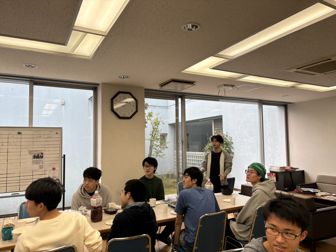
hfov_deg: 67.3
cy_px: 126
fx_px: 252
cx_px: 168
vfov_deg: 53.1
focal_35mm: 26
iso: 40
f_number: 1.6
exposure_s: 1/100
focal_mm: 5.96
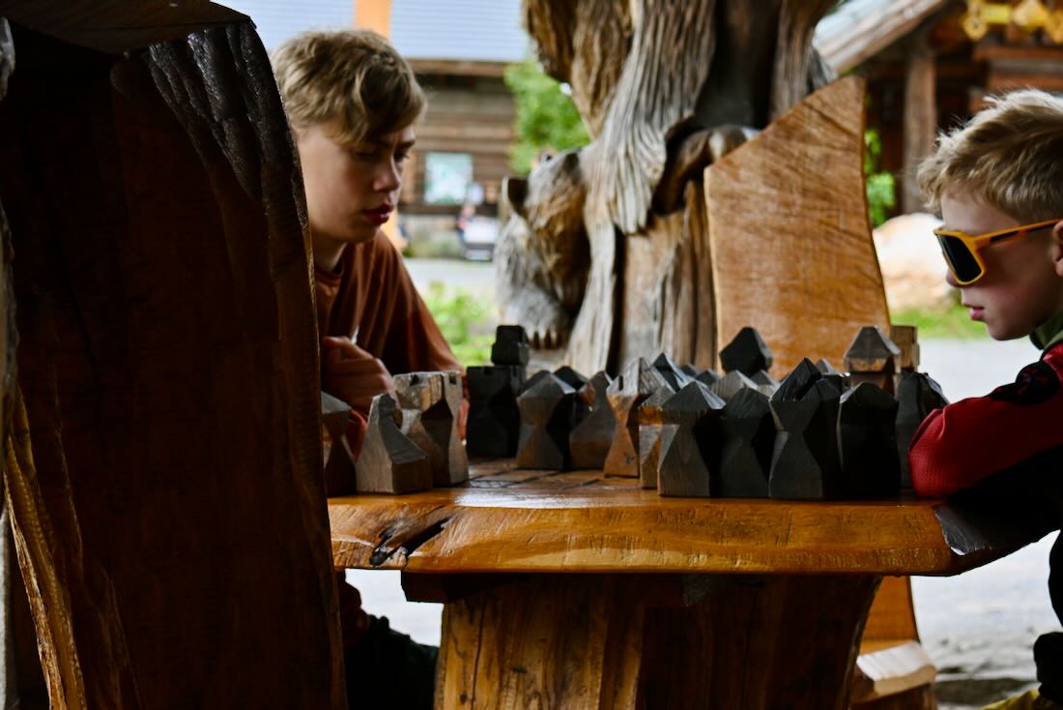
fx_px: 2215
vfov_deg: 18.2
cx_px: 532
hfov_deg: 27.0
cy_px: 355
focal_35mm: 75
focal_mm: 50
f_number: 5.6
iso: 160
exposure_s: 1/250
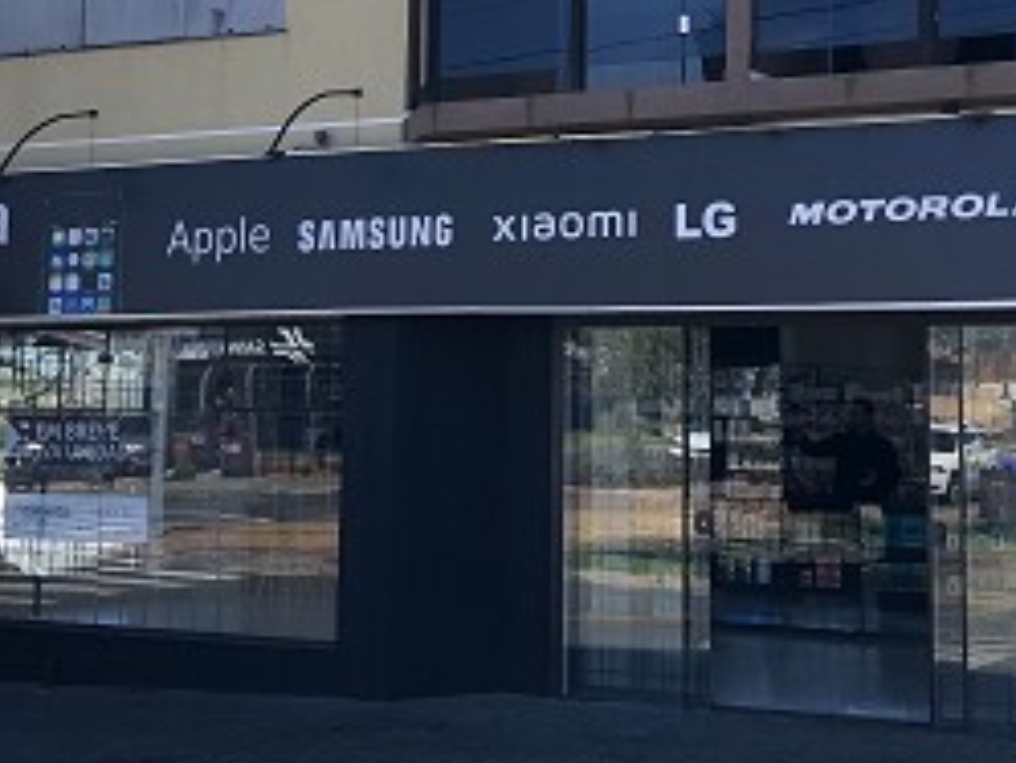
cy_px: 167
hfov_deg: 27.0
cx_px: 490
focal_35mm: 72
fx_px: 2114
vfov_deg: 20.3
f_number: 1.8
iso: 20
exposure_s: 1/750
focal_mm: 3.99
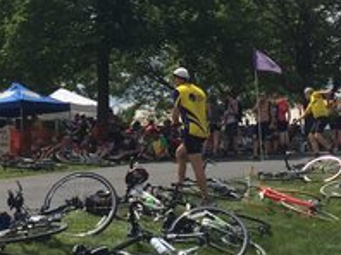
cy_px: 24
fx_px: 866
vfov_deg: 16.5
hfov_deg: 22.1
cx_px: 93
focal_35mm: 88
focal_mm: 4.15
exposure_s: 1/3731
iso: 32
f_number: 2.2
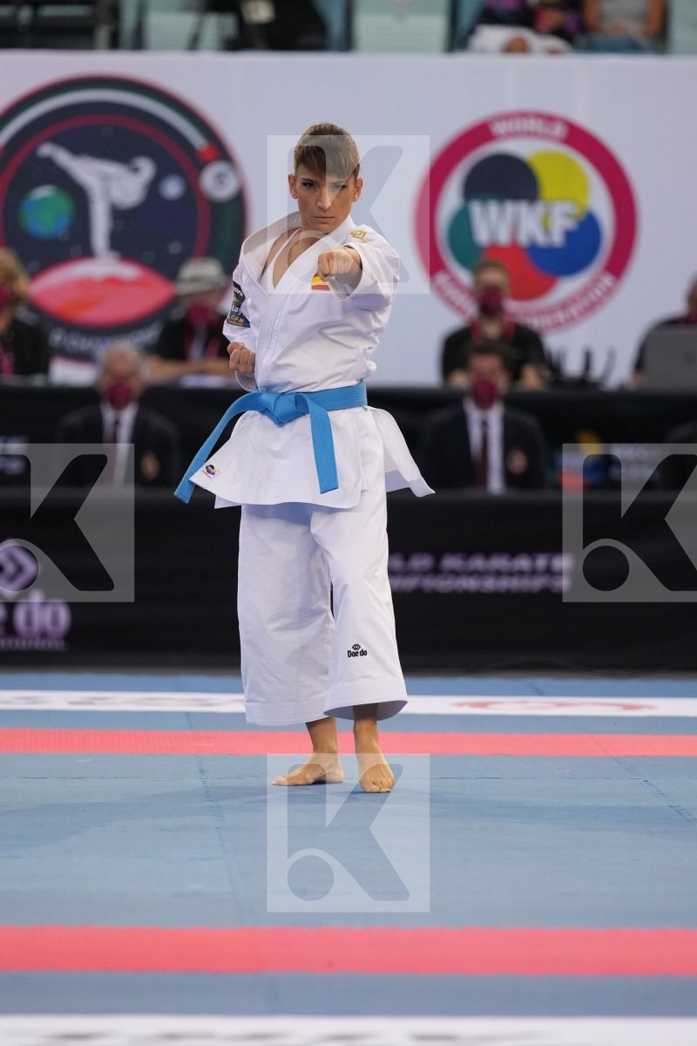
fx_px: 8712
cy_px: 523
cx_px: 348
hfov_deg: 4.6
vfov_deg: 6.9
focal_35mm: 300
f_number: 2.8
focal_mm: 200
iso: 2500
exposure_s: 1/1000
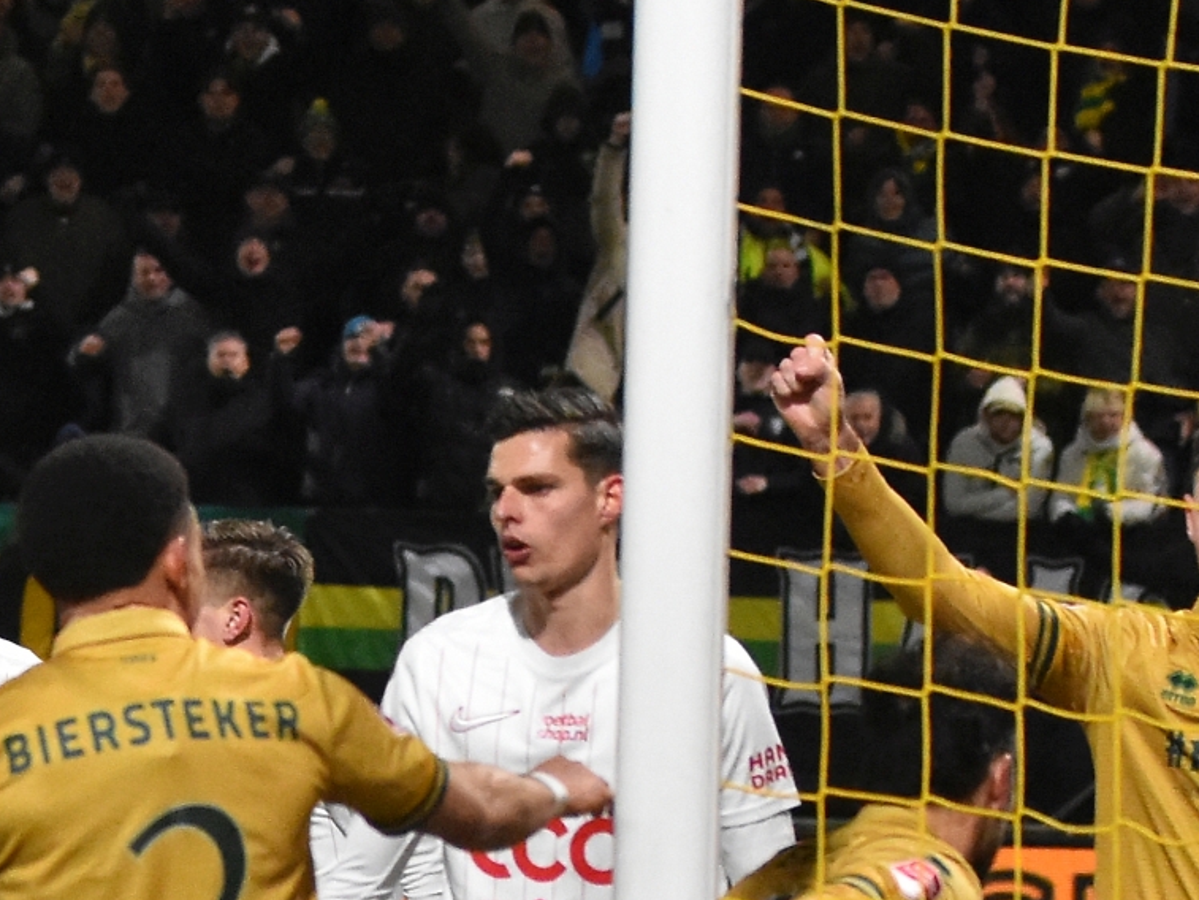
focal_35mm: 256
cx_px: 597
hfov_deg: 7.7
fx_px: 8869
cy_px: 768
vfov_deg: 5.8
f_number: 2.8
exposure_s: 1/640
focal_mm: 70
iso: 4000
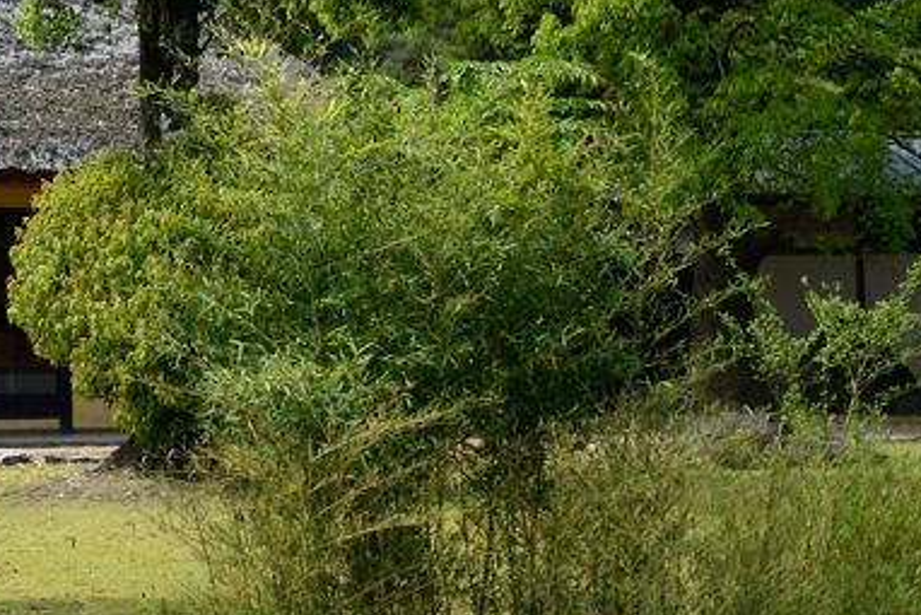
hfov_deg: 14.8
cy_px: -160
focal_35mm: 134
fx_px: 3429
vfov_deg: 10.1
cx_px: -188
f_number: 1.8
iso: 160
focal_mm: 50
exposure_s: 1/3200
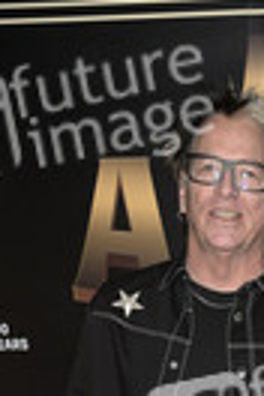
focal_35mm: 94
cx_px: 387
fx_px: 1034
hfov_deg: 13.7
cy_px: 567
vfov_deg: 19.3
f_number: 5
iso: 640
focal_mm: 31
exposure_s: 1/250
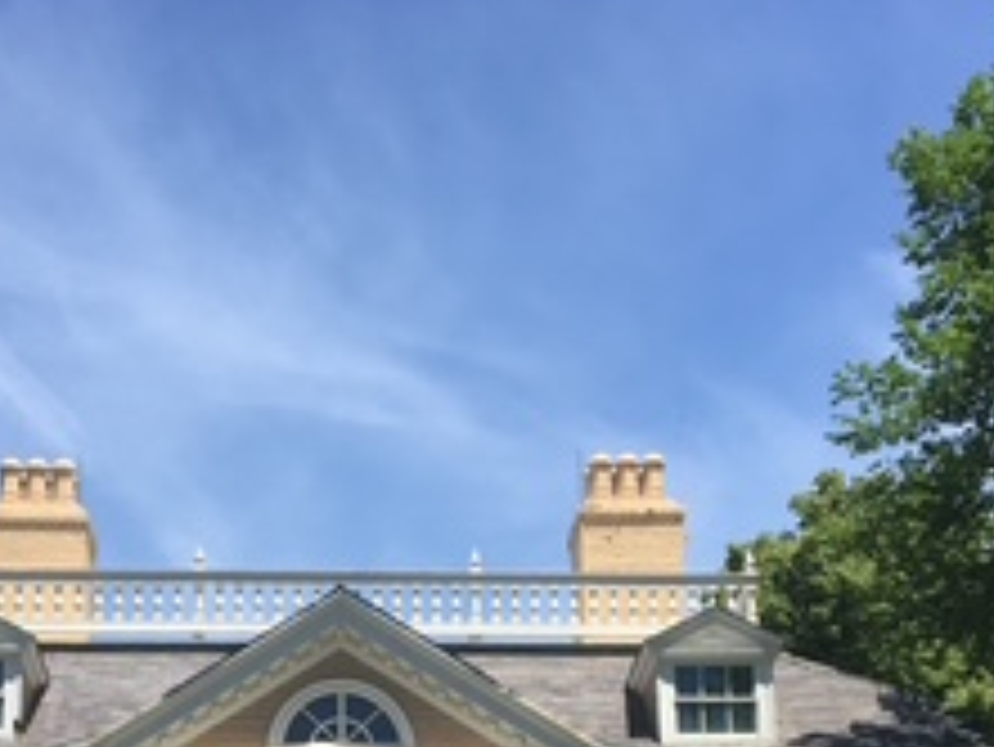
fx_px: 2413
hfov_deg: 23.2
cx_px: 378
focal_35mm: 84
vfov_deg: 16.6
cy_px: 986
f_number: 2.2
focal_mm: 4.15
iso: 25
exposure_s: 1/1425
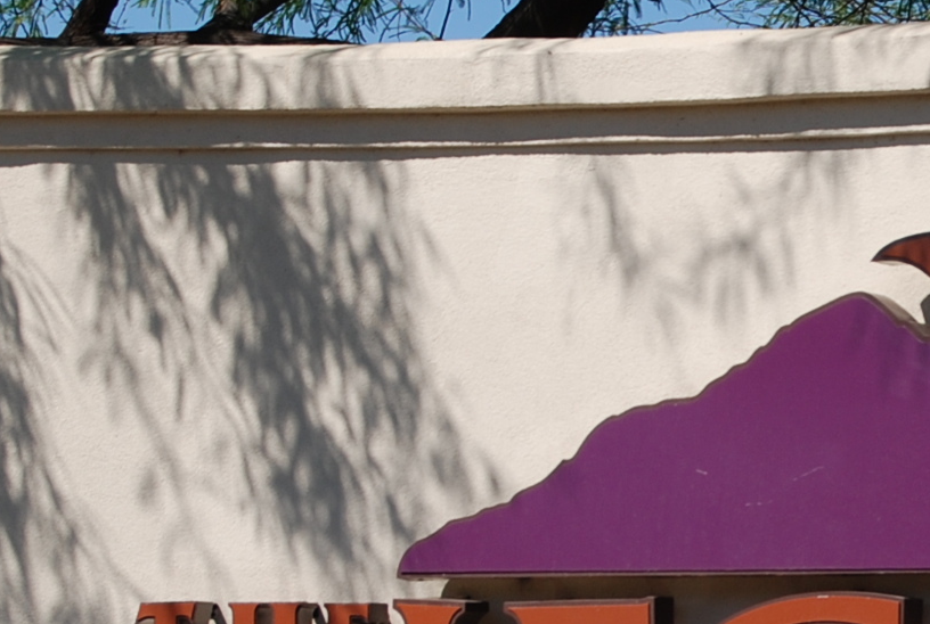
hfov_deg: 7.0
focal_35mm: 293
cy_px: 553
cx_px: 1069
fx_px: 7580
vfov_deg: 4.7
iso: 100
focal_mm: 55
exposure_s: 1/320
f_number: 9
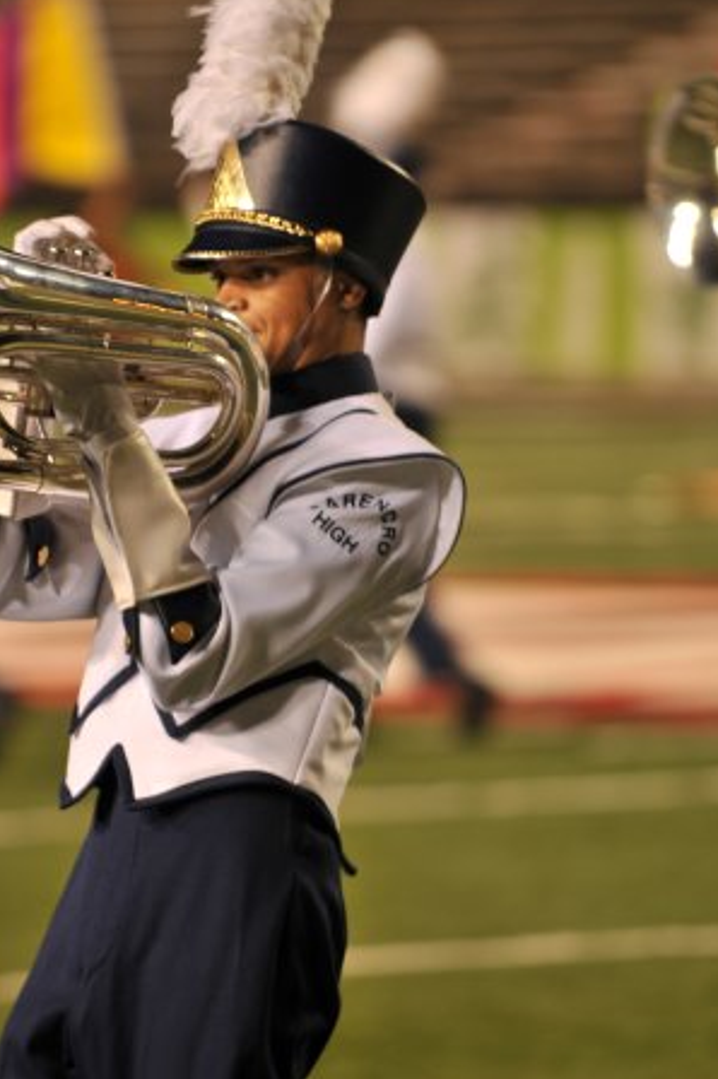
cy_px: 612
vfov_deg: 5.1
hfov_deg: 3.4
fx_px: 12044
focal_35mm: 402
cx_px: 247
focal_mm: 200
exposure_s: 1/80
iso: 200
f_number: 2.8
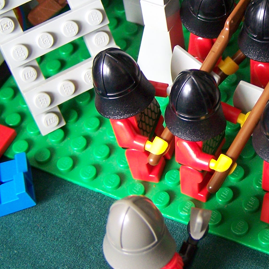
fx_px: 730
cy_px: 88
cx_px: 265
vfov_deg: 20.8
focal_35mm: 83
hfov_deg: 20.3
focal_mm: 6.3
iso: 160
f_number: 2.8
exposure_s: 1/20
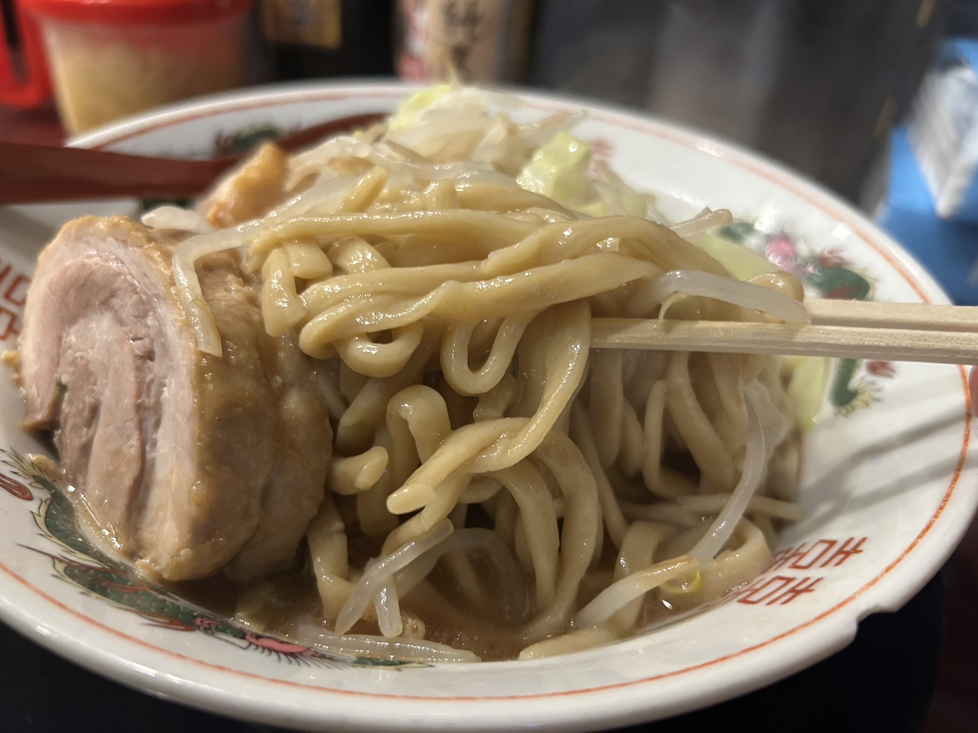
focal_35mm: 26
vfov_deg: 53.1
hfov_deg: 67.3
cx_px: 489
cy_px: 366
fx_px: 735
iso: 200
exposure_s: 1/50
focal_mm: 5.7
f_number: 1.5
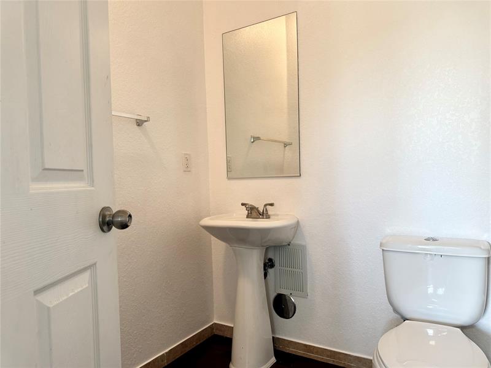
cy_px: 184
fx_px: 340
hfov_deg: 71.6
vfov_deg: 56.8
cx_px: 246
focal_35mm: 24
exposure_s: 1/60
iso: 160
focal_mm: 6.76
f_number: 1.78
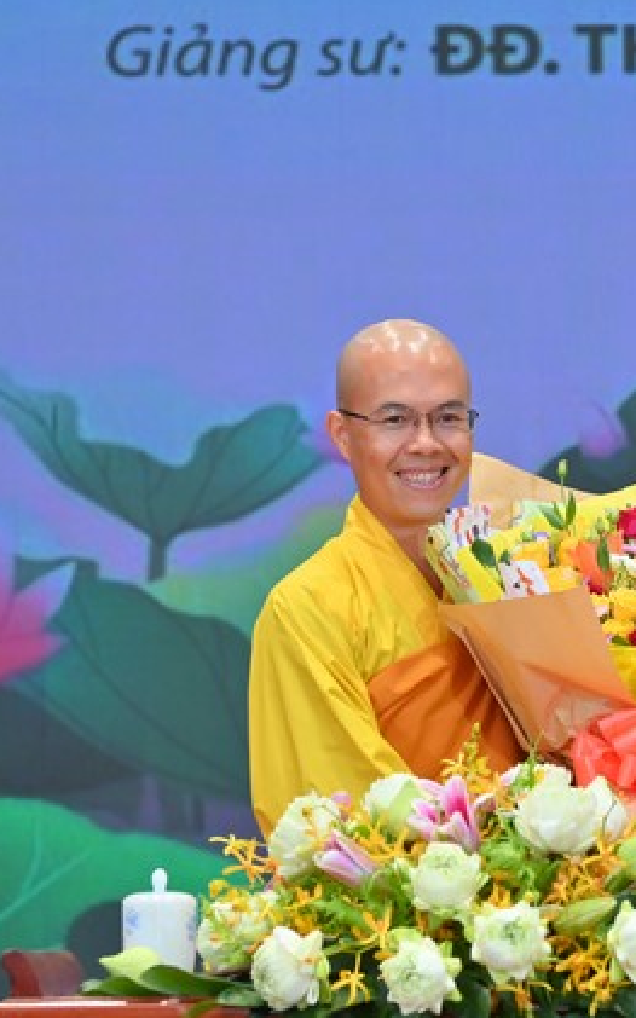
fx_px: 4272
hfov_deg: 8.5
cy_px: 509
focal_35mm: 154
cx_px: 576
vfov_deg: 13.6
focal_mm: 98
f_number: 5
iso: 1250
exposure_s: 1/125
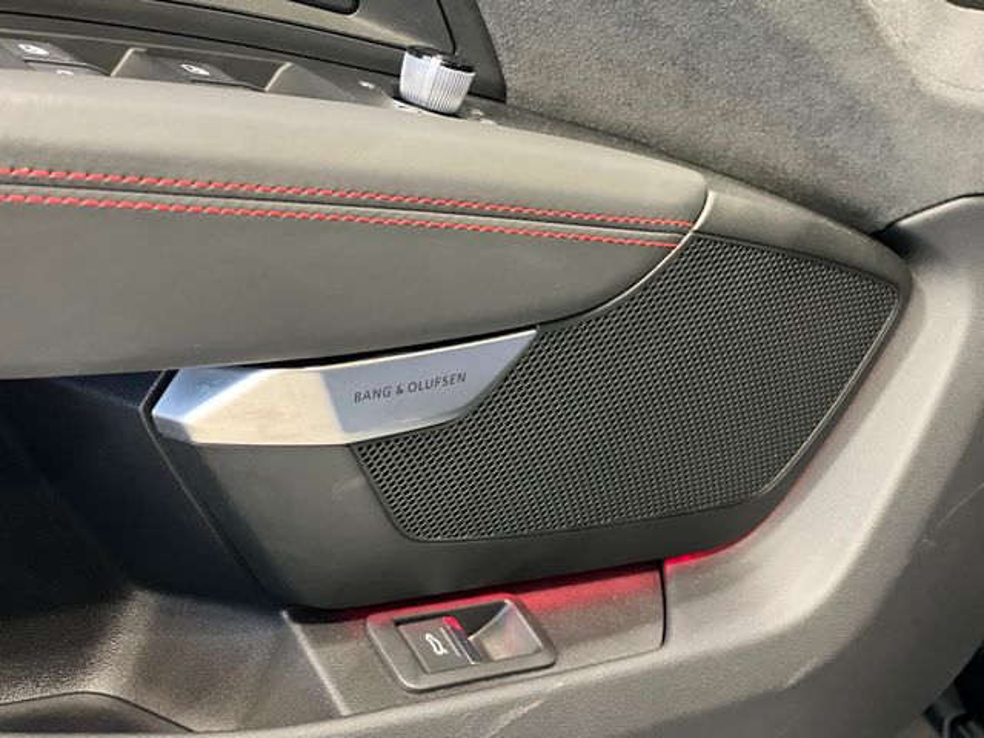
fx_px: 2189
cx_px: 492
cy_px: 369
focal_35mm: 77
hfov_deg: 25.3
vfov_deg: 19.1
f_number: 2.8
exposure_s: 1/15
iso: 640
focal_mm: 9
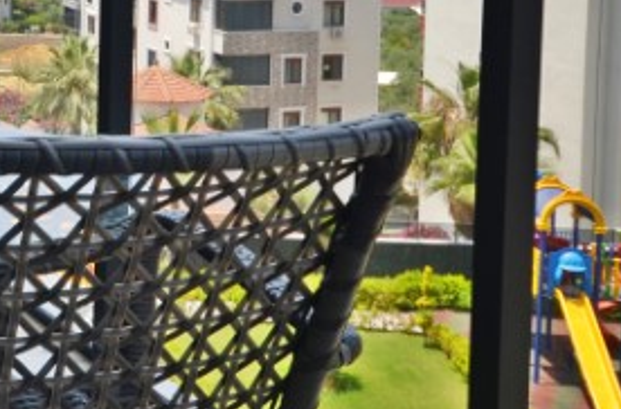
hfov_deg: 22.2
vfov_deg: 15.7
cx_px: -196
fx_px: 1411
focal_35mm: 82
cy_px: -130
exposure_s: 1/160
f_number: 6.3
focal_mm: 13
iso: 100
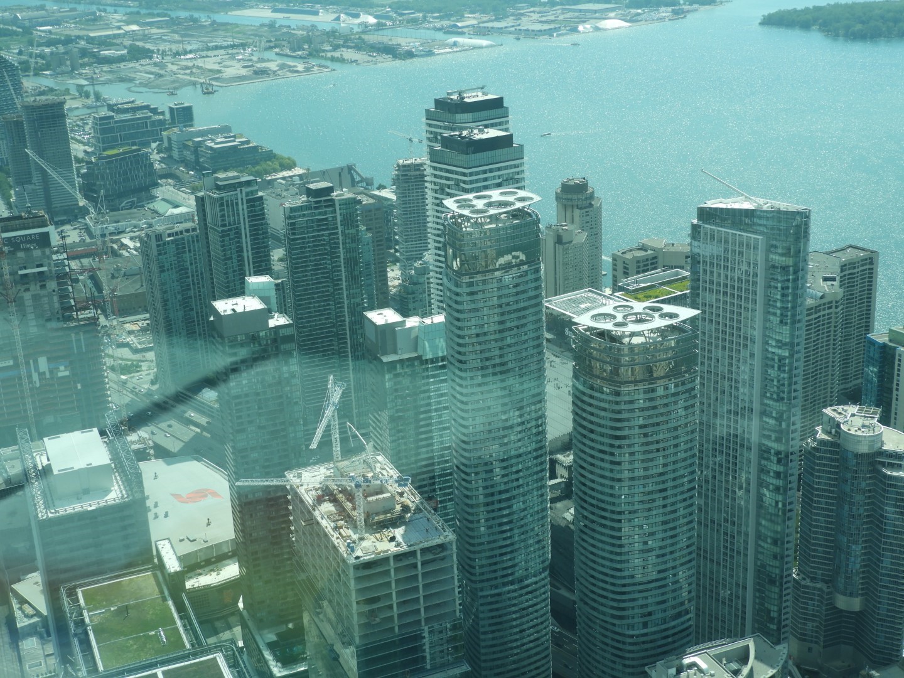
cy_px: 339
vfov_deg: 29.1
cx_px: 452
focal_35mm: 50
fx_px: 1306
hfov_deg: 38.2
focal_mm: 9
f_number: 4
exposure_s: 1/60
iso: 100
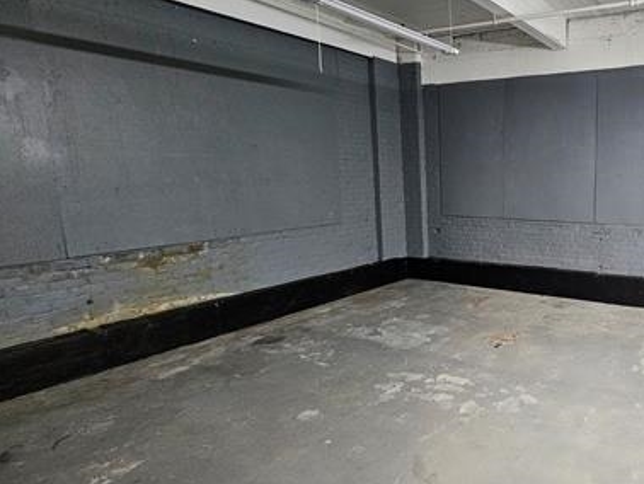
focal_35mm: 22
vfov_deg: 61.1
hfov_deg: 66.8
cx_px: 543
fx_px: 410
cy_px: 242
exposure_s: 1/30
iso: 640
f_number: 2.2
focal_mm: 2.2
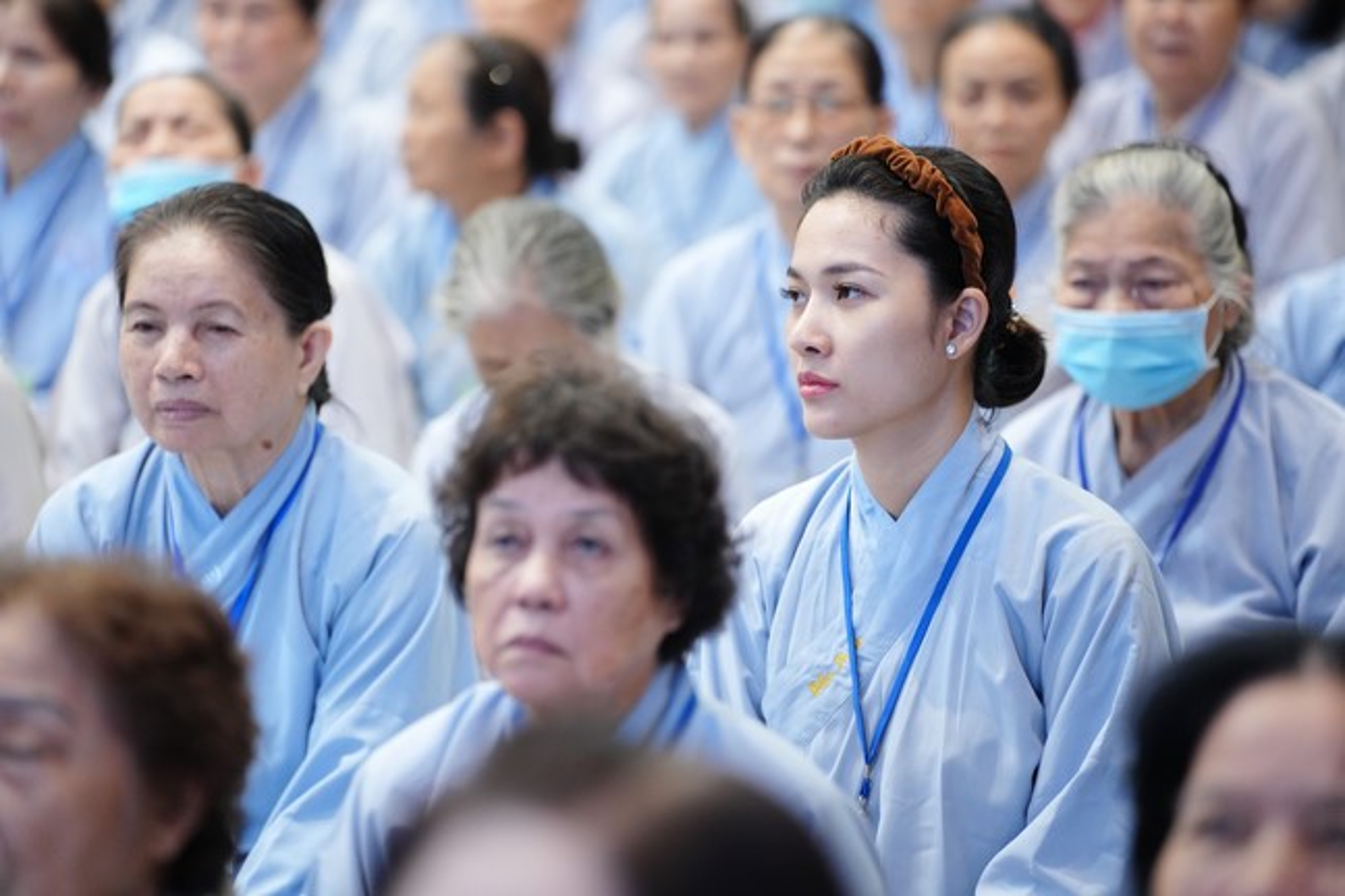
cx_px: 672
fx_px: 5604
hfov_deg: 13.7
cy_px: 448
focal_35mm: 150
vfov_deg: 9.1
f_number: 2.8
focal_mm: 150
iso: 4000
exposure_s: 1/100
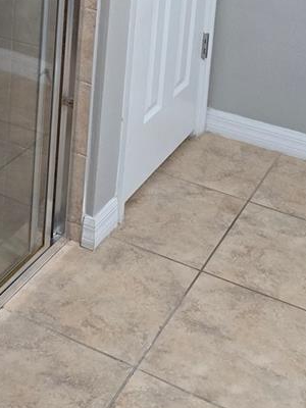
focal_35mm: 69
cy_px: -81
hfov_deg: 20.7
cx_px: 13
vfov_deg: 25.3
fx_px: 813
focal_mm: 6.3
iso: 500
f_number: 1.7
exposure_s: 1/60
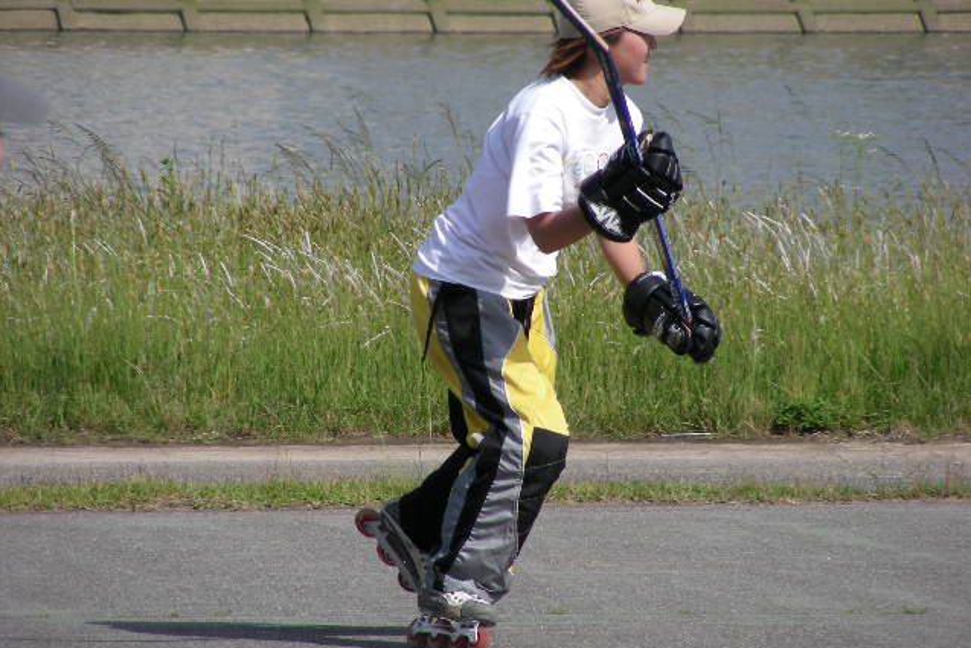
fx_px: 10710
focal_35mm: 397
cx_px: 486
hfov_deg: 5.2
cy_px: 342
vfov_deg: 3.5
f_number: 4
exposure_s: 1/535
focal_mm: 63.3
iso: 50
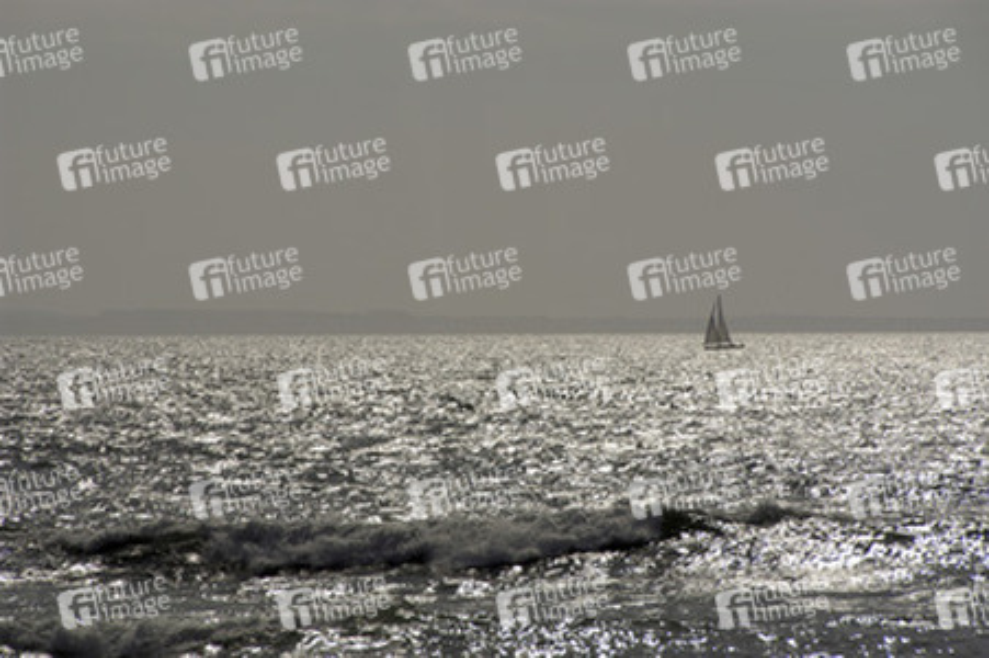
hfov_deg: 6.9
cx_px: 494
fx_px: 8235
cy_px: 329
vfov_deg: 4.6
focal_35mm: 300
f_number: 10
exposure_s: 1/1600
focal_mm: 200
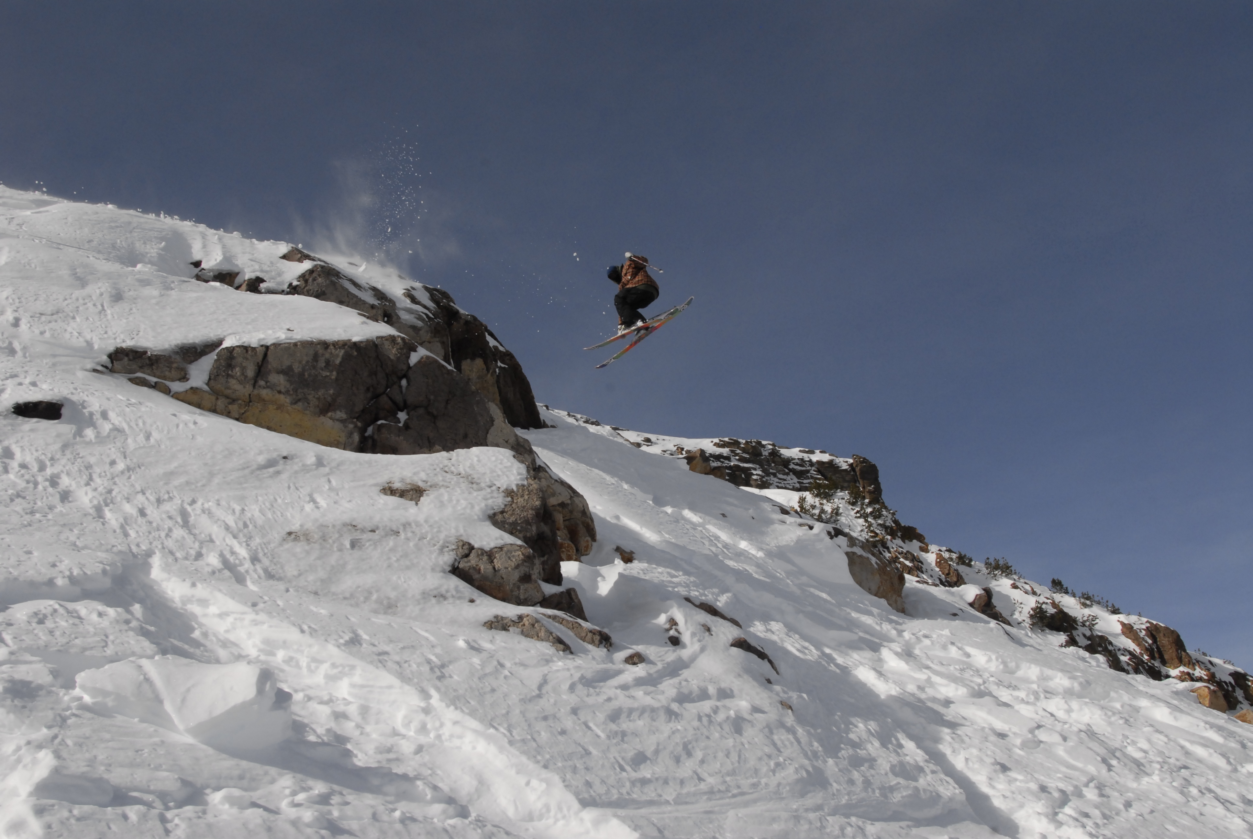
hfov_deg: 55.0
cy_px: 420
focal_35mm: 34
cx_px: 626
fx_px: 1202
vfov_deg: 38.5
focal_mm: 23
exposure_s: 1/500
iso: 400
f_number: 11
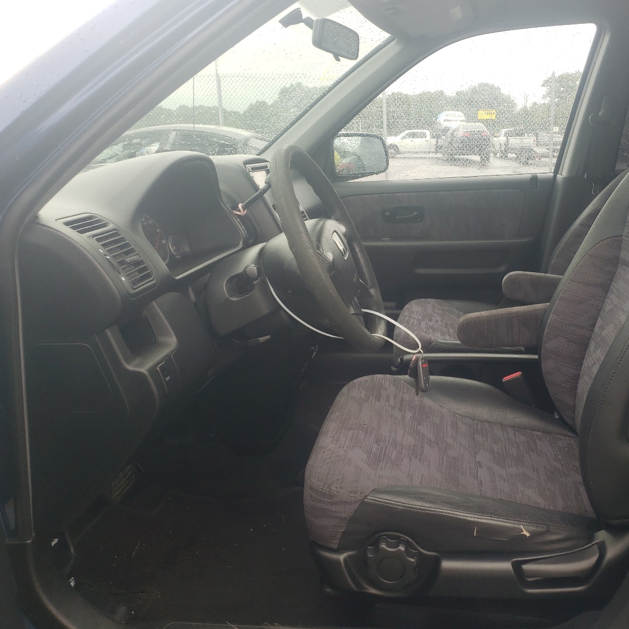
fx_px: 637
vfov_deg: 52.5
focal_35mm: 31
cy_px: 312
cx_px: 412
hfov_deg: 51.7
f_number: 1.5
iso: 50
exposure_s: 1/400
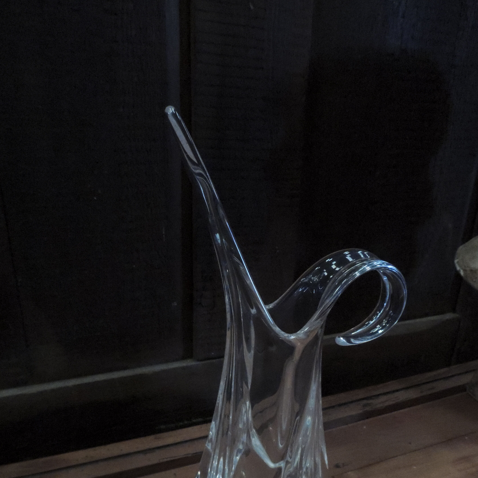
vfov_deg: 54.5
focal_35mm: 29
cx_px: 237
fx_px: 453
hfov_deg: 55.6
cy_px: 320
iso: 1600
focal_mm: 4.3
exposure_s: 1/15
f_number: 3
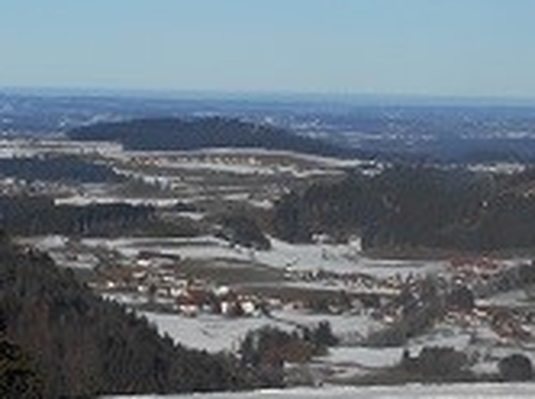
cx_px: 151
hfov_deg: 12.6
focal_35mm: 157
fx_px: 2423
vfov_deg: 9.4
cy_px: 98
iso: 80
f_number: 4.5
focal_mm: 12.5
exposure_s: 1/1250
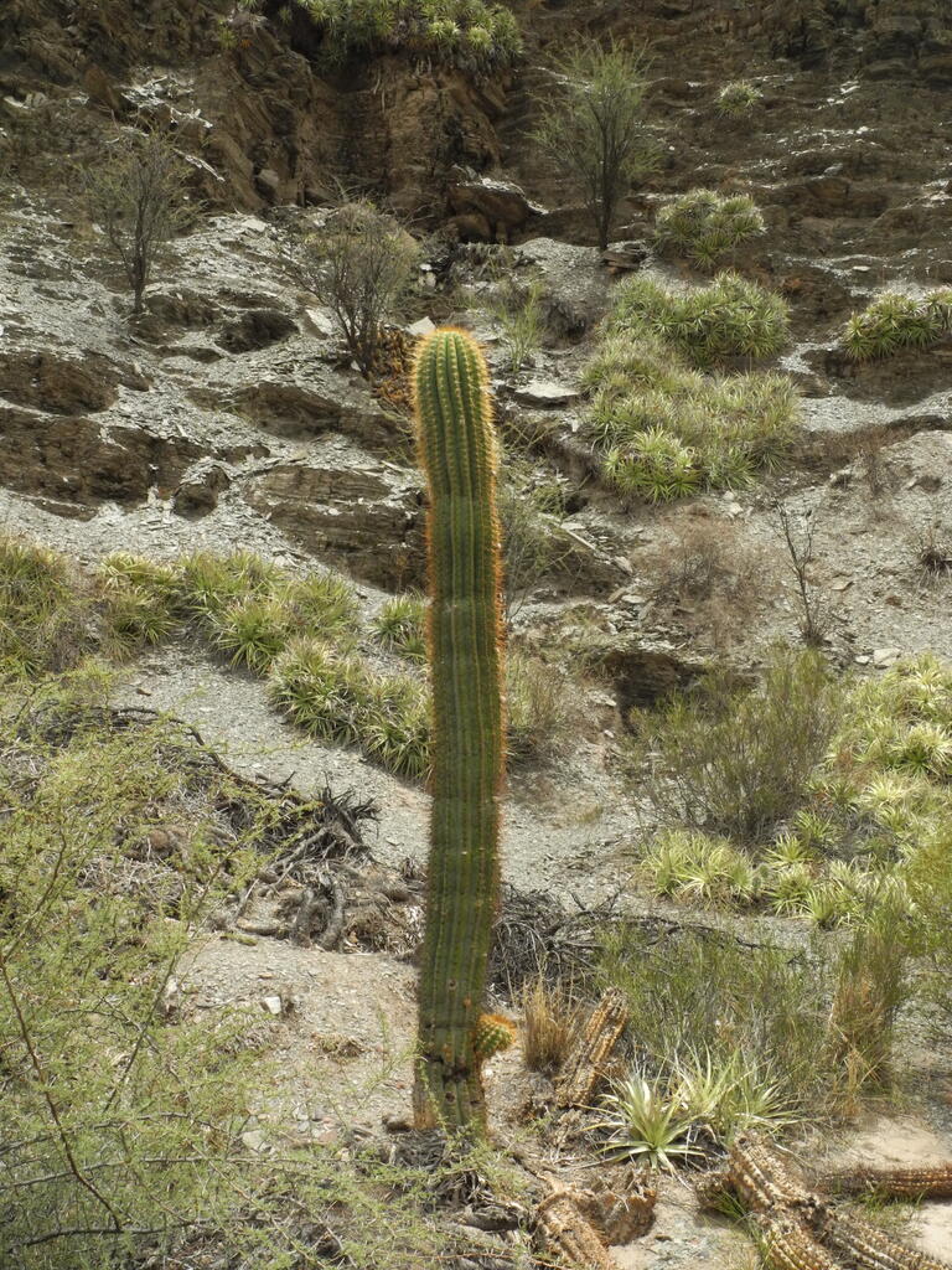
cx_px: 476
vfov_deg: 45.8
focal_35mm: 41
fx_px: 1503
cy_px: 635
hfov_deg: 35.1
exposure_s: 1/1250
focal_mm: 8.8
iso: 400
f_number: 6.3
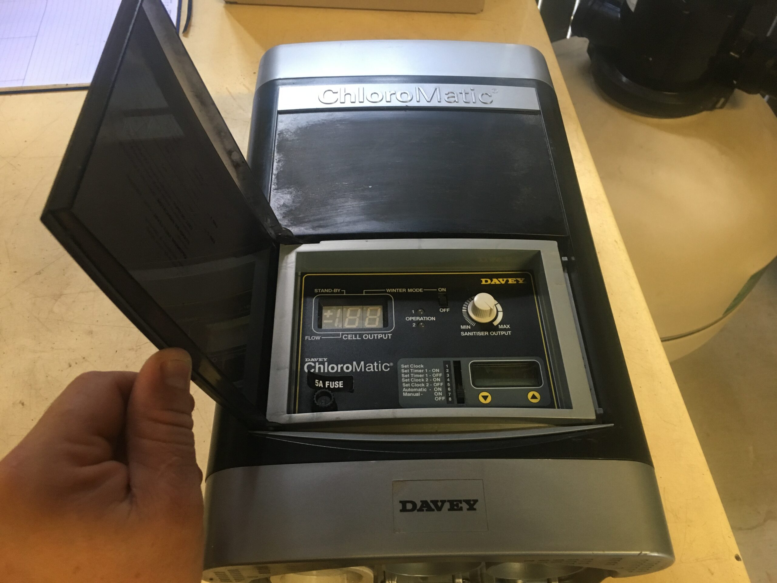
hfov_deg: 61.7
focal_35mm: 29
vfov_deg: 48.2
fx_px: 651
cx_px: 388
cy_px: 292
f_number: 2.2
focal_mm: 4.15
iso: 160
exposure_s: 1/33
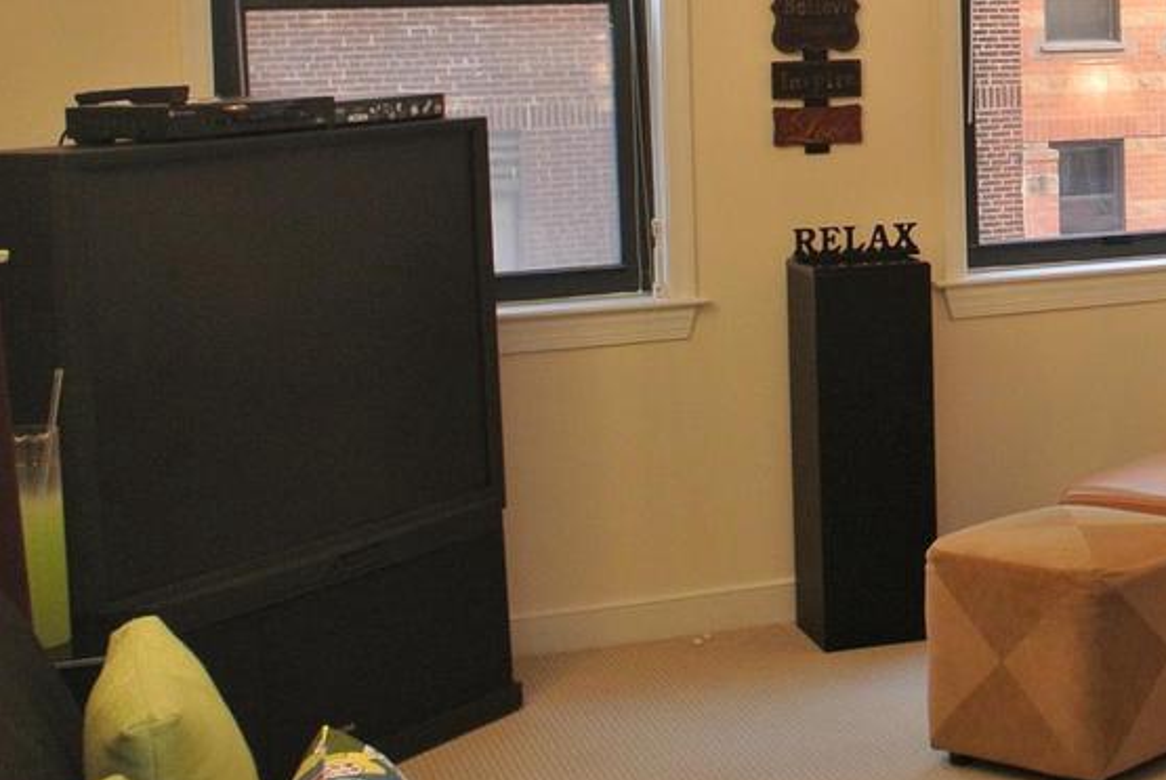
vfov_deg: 19.3
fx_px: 2269
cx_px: 1376
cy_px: 167
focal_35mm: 70
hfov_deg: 25.9
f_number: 2.8
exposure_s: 1/60
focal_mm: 10
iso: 220
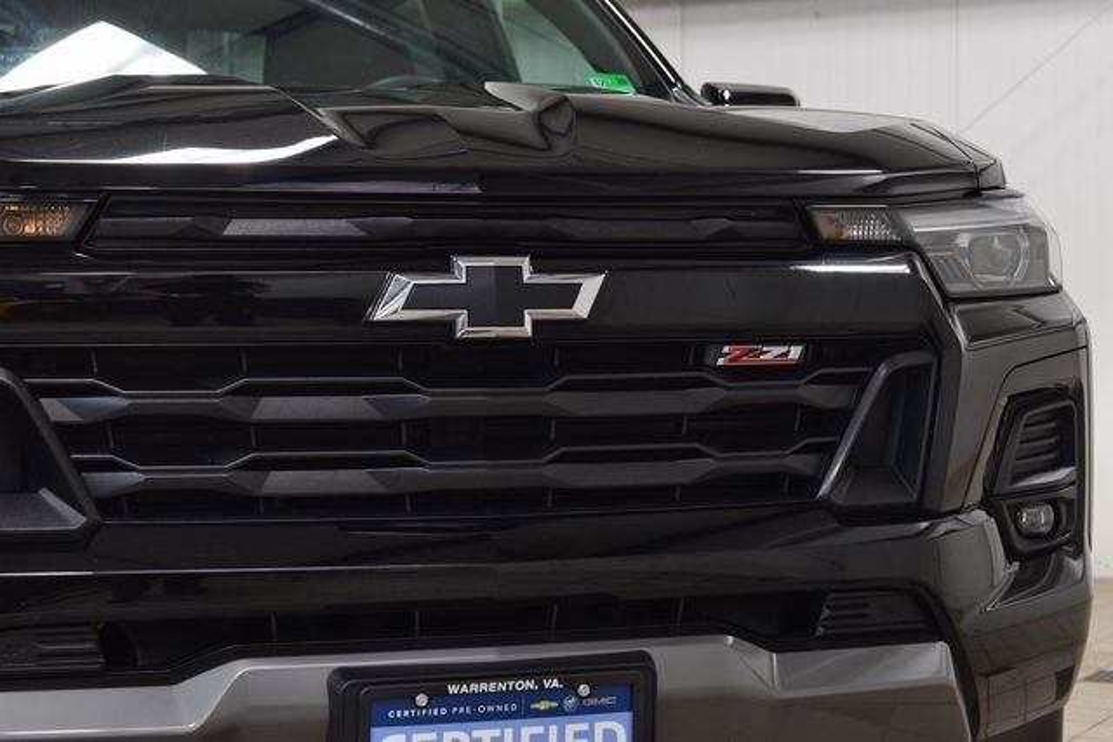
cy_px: 371
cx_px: 556
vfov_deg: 17.5
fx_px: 2412
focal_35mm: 78
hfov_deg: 26.0
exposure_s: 1/15
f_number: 6.3
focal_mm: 52
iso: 450
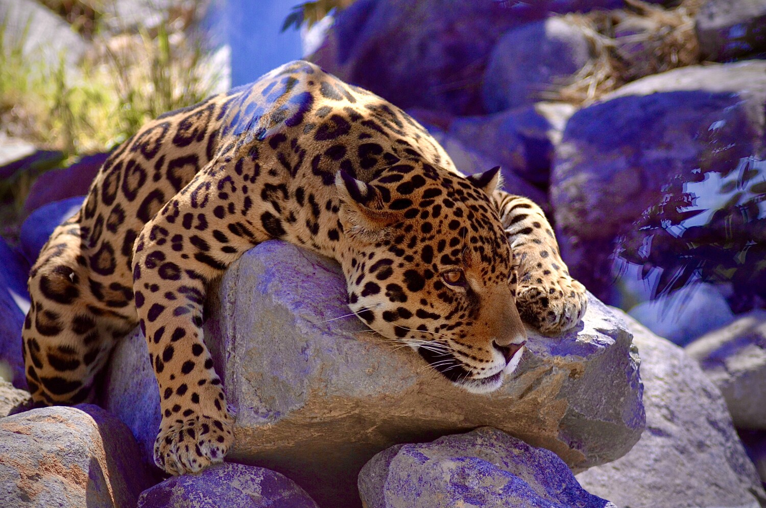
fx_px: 3982
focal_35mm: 188
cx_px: 383
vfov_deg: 7.3
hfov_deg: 11.0
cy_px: 254
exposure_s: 1/1000
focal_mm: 125
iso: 720
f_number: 4.2
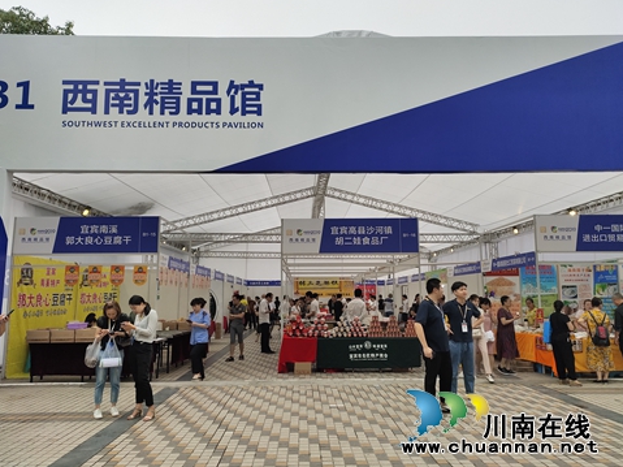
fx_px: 432
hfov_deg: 71.6
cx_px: 302
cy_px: 235
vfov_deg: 56.8
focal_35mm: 24
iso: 124
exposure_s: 1/297
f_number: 1.79
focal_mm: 4.76
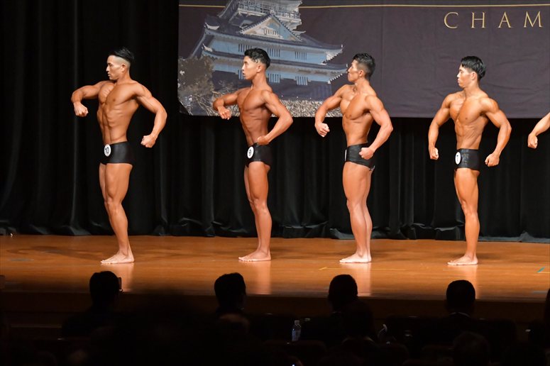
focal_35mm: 187
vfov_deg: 7.3
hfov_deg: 11.0
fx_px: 2856
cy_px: 183
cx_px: 275
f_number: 5.6
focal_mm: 125
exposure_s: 1/400
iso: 8000
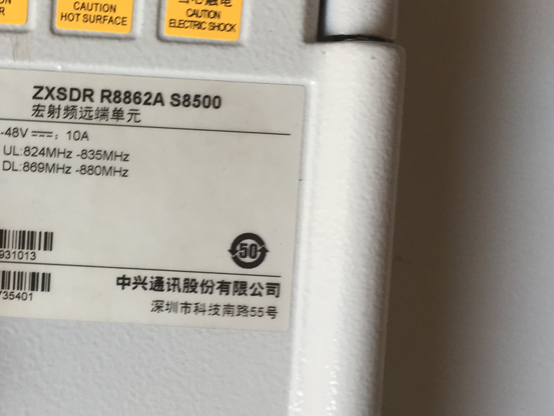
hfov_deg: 32.7
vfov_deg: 25.2
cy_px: 195
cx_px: 151
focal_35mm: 58
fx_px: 928
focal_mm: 4.15
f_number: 2.2
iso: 50
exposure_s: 1/100
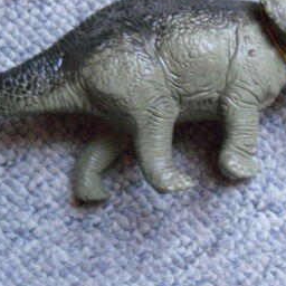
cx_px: 190
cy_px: 102
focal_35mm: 58
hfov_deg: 29.4
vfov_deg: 29.4
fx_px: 542
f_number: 3.5
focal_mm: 6.3
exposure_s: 1/11
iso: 800
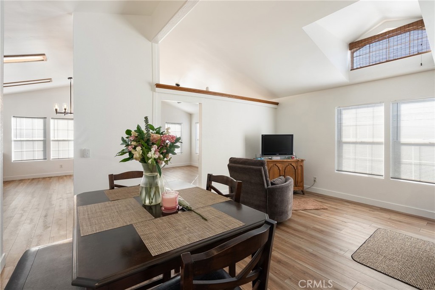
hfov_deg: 96.7
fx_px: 193
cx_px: 218
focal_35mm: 16
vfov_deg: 73.8
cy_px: 145
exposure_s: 1/8
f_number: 9
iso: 500
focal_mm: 16
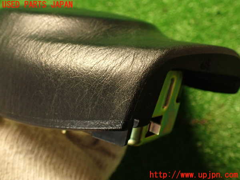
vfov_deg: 44.2
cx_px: 120
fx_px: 222
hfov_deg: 56.8
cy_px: 90
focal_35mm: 32
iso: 800
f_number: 2.4
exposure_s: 1/30
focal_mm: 5.79
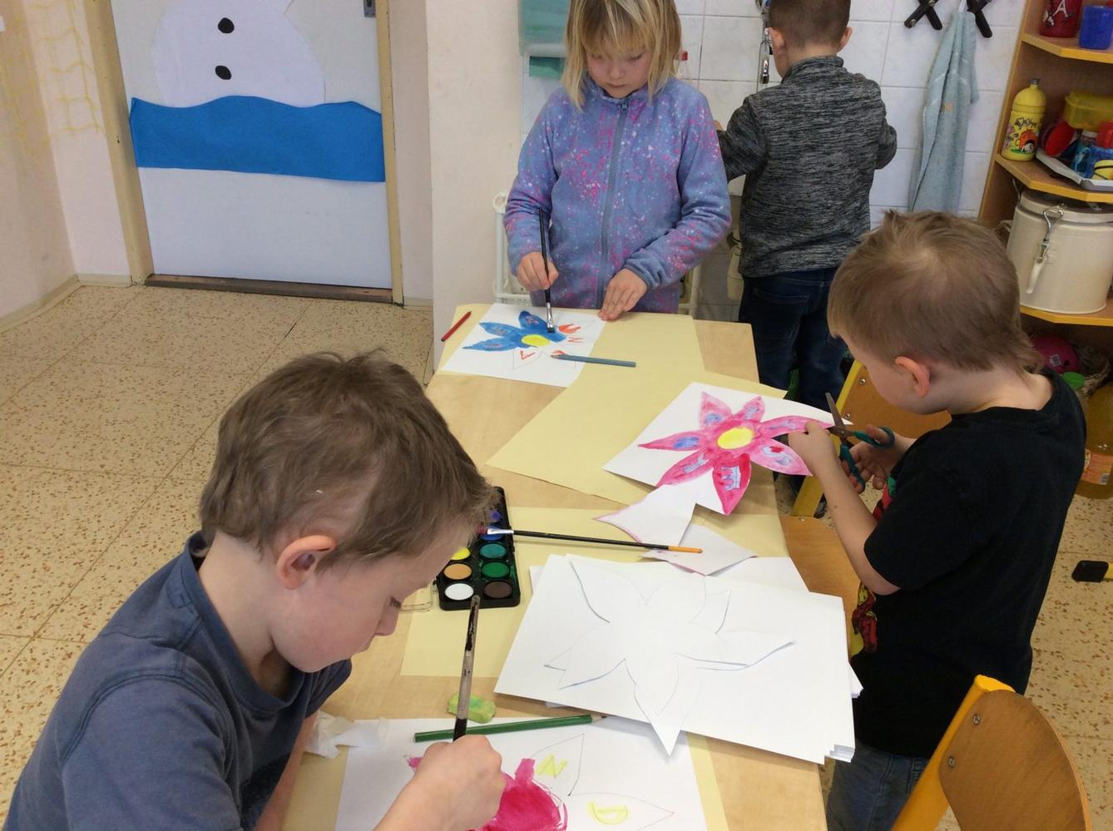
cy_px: 416
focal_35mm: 32
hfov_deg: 56.9
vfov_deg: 44.0
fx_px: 1027
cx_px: 556
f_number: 2.4
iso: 50
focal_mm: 3.3
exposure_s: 1/100
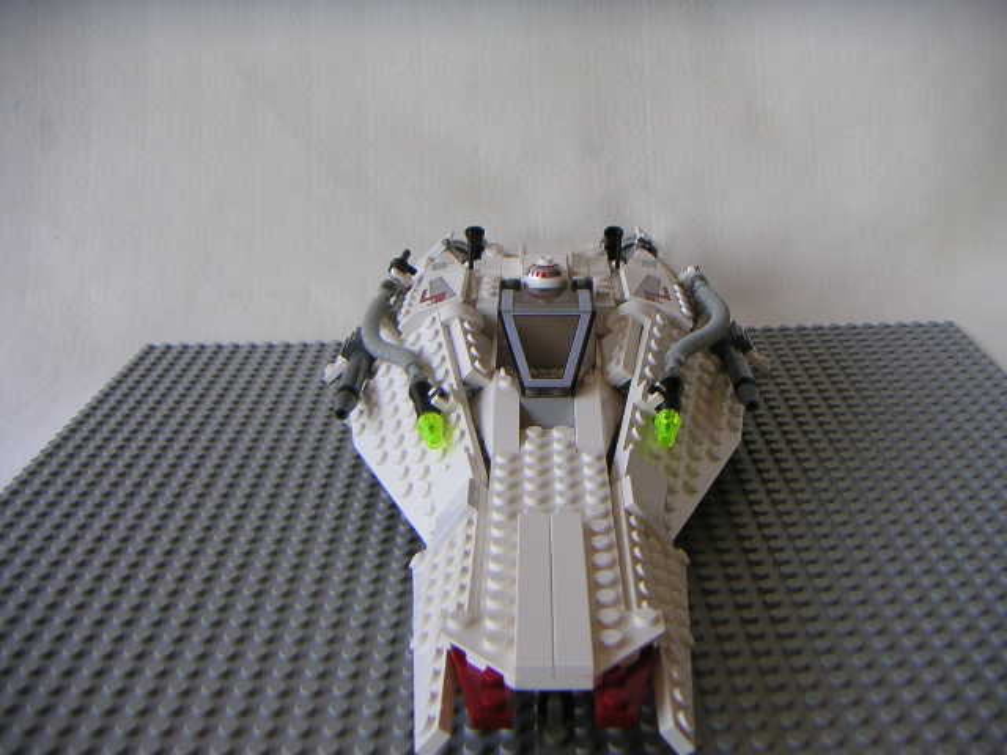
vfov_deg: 38.7
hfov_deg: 50.1
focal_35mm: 37
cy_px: 378
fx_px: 1076
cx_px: 504
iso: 64
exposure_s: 1/90
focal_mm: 4.8
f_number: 2.8
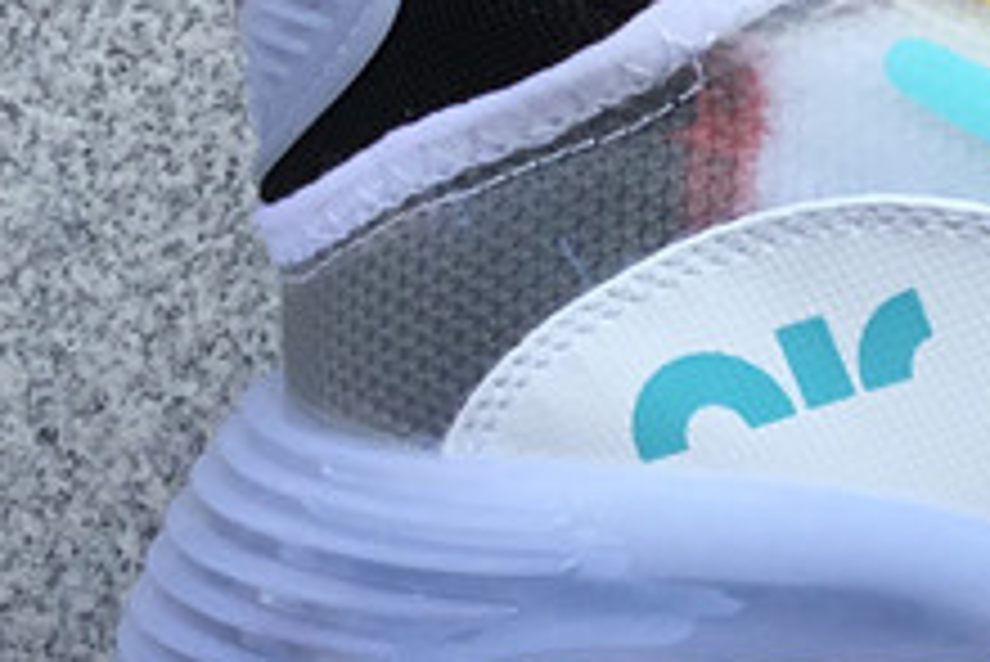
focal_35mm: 132
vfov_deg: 10.4
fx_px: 3632
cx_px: 1426
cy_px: 579
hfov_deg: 14.6
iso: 25
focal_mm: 3.3
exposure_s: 1/381
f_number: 2.4
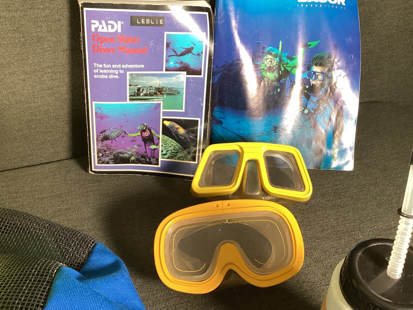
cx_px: 190
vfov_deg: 39.6
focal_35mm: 36
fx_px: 429
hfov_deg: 51.3
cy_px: 152
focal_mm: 3.3
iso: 125
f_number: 2.4
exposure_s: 1/60
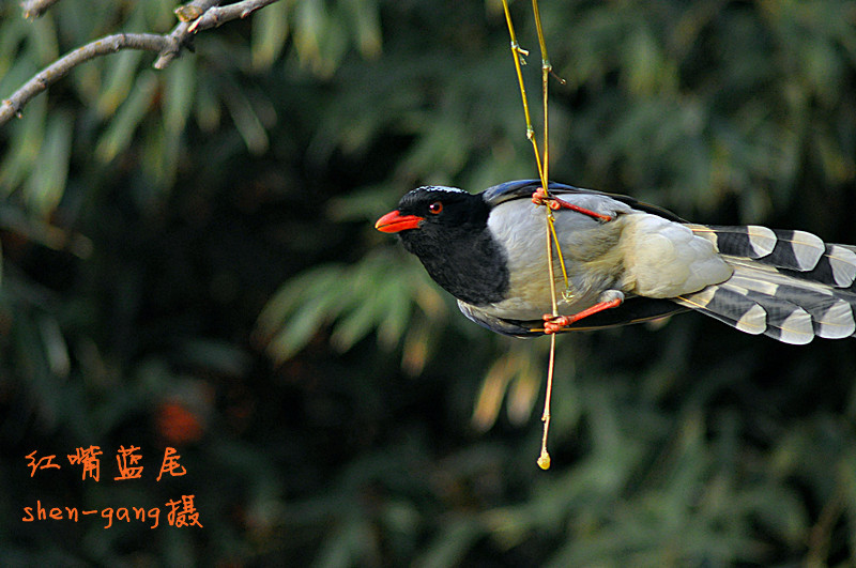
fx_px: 10685
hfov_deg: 4.6
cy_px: 284
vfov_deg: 3.0
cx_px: 428
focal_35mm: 450
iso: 1000
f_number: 5.6
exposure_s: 1/1600
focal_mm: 300
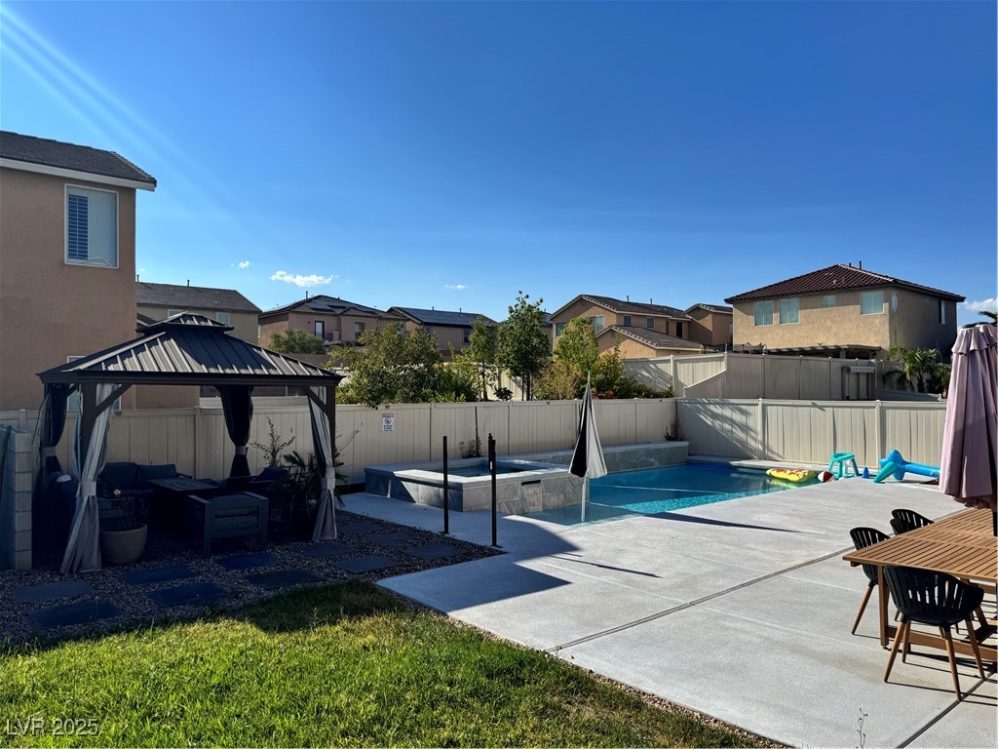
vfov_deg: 56.8
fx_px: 692
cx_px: 499
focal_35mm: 24
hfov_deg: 71.6
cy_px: 374
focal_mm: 6.76
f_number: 1.78
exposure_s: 1/7092
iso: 80
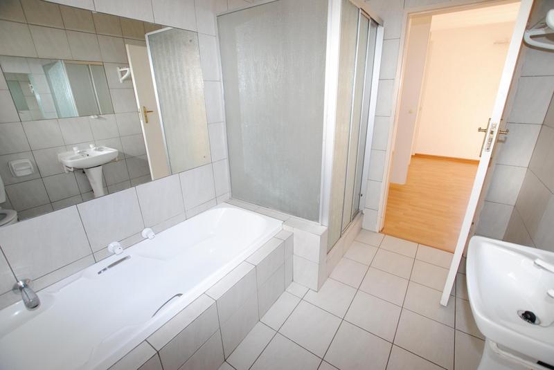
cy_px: 185
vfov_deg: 77.4
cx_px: 277
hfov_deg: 100.3
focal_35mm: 15
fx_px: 231
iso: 200
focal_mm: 10
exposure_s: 1/80
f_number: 4.5
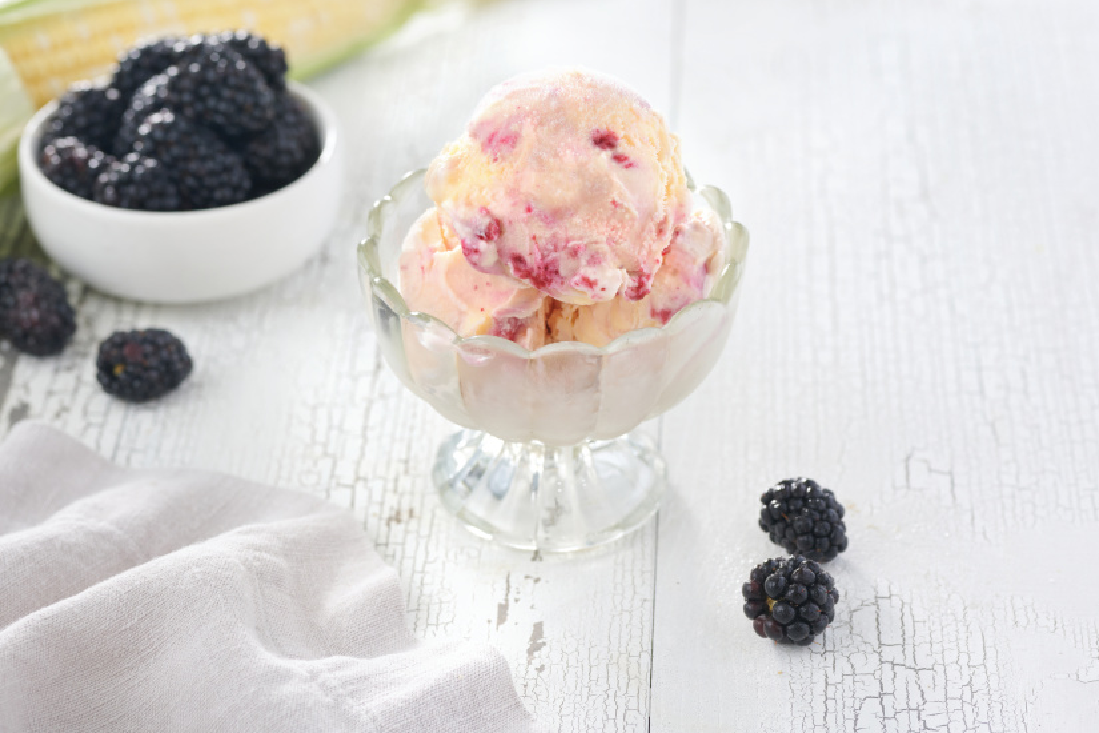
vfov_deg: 13.3
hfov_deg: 19.8
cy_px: 294
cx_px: 442
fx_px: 3144
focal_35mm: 103
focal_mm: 85
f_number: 5.6
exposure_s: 1/200
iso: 250
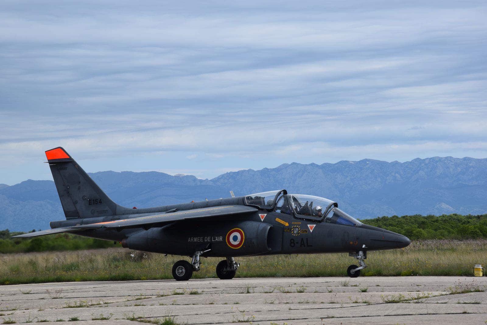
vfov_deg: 11.4
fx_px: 1623
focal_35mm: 120
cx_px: 244
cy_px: 162
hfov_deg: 17.1
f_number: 10
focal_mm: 80
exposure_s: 1/400
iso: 200
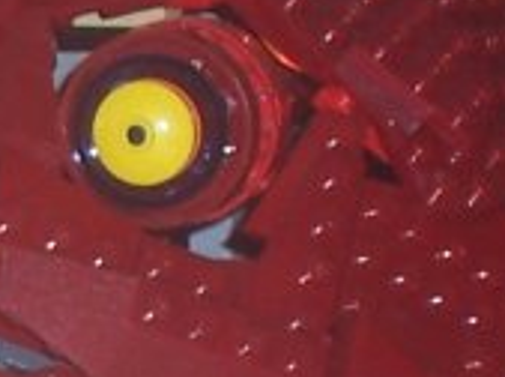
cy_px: 628
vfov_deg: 3.0
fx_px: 7250
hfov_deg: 3.9
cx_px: -553
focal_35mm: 498
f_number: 4.1
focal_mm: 13.5
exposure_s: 1/90
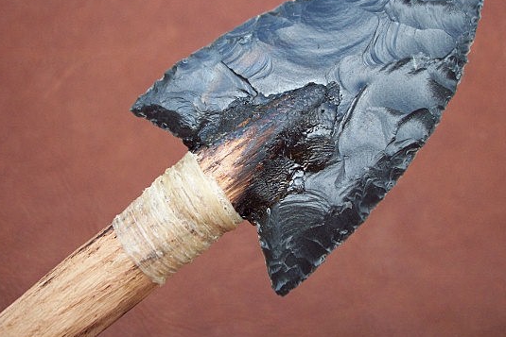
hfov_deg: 42.7
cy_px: 122
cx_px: 279
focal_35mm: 46
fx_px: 647
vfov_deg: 29.1
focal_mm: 6.2
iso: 80
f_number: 2.8
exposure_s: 1/279
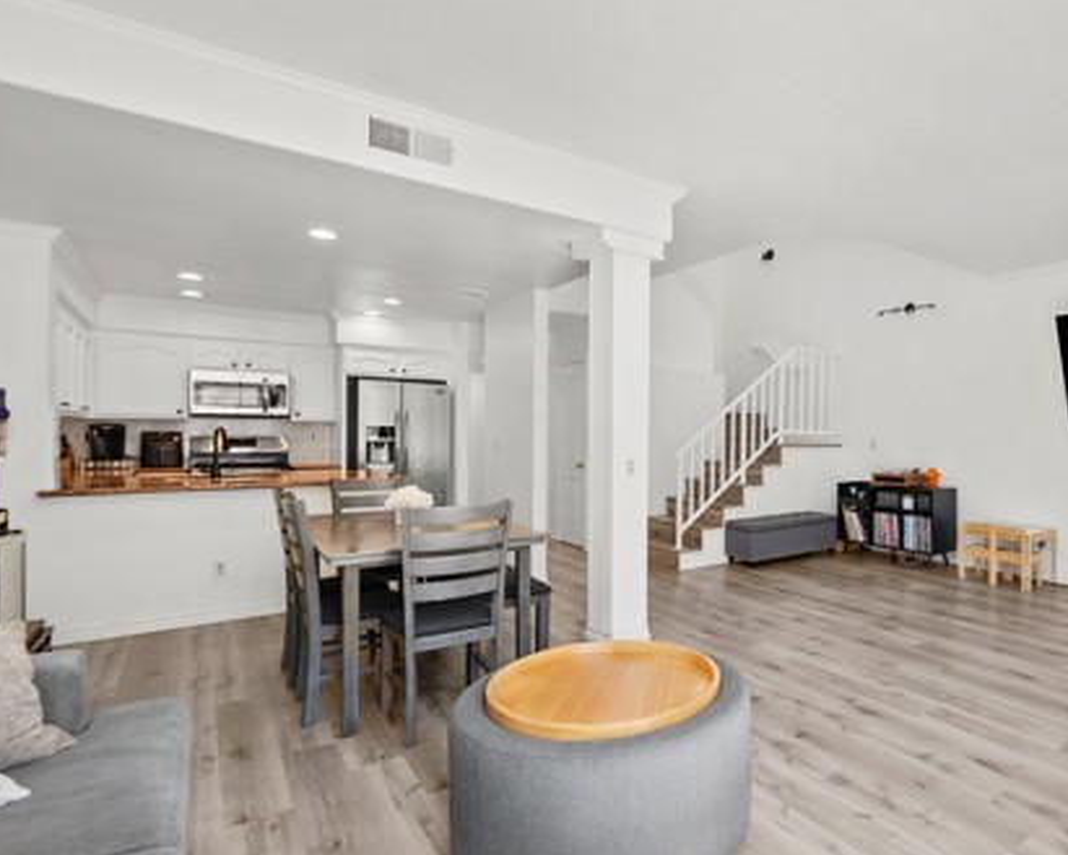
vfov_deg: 70.9
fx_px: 601
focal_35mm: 19
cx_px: 738
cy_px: 440
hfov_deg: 79.6
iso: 200
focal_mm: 13
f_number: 9
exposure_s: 1/13
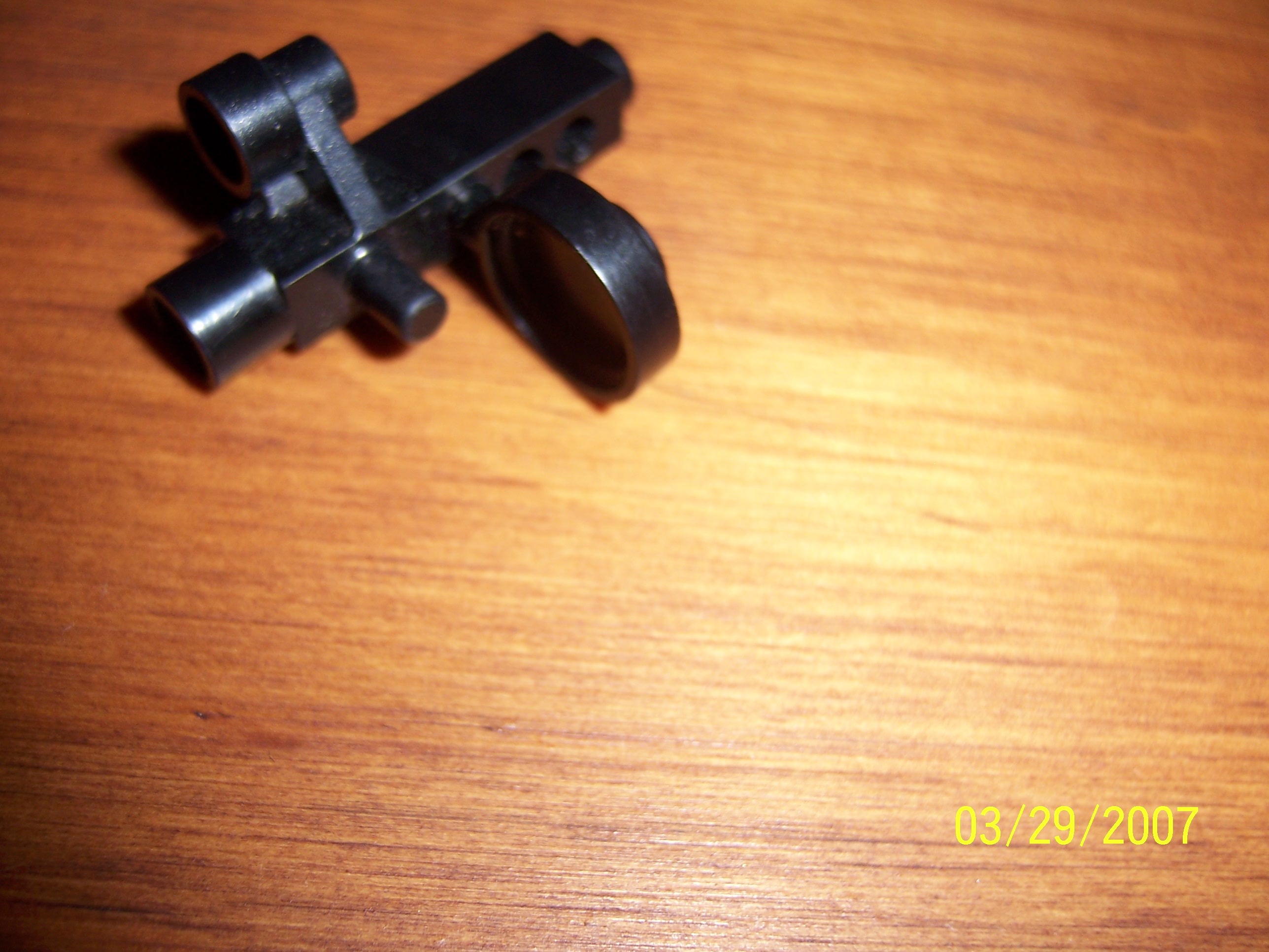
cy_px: 476
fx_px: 1320
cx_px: 634
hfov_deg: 51.4
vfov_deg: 39.7
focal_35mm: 36
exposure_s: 1/60
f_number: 2.8
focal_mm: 6.2
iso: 80
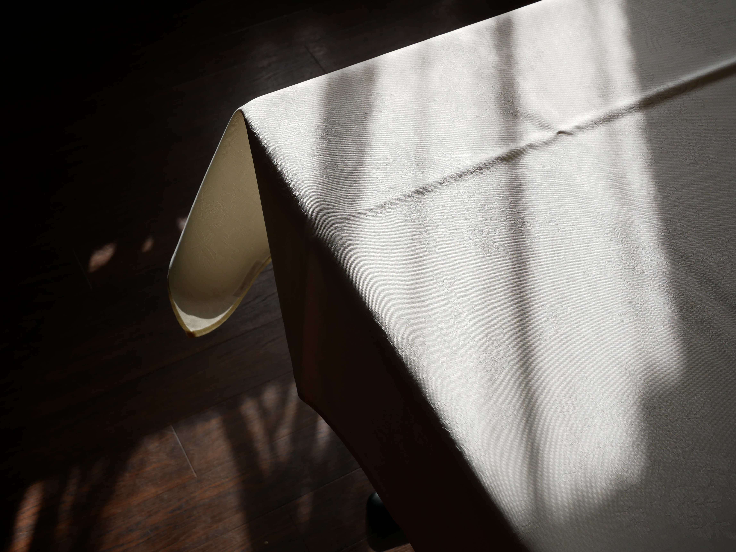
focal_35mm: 44
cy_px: 276
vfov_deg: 32.9
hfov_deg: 42.9
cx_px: 368
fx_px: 936
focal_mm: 22
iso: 200
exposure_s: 1/250
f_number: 5.6
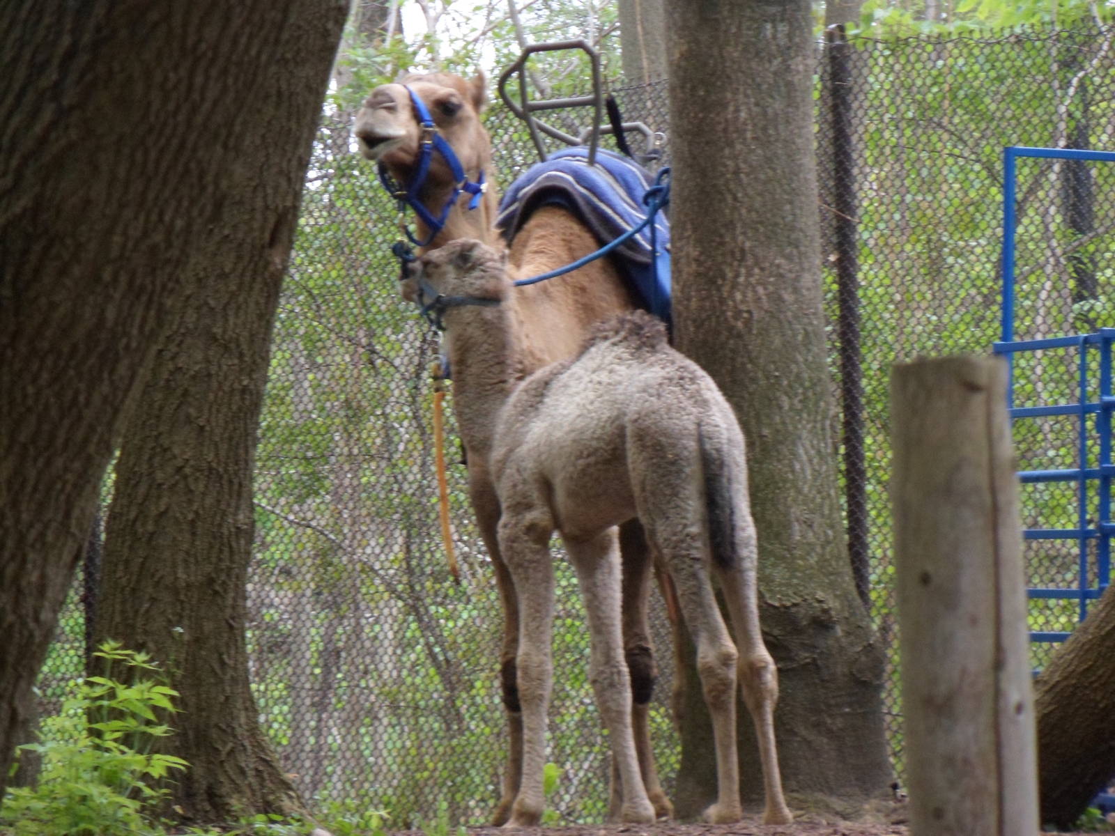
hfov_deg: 7.3
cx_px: 558
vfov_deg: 5.5
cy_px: 418
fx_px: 8697
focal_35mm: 270
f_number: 5.9
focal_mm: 46.8
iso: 320
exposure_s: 1/60
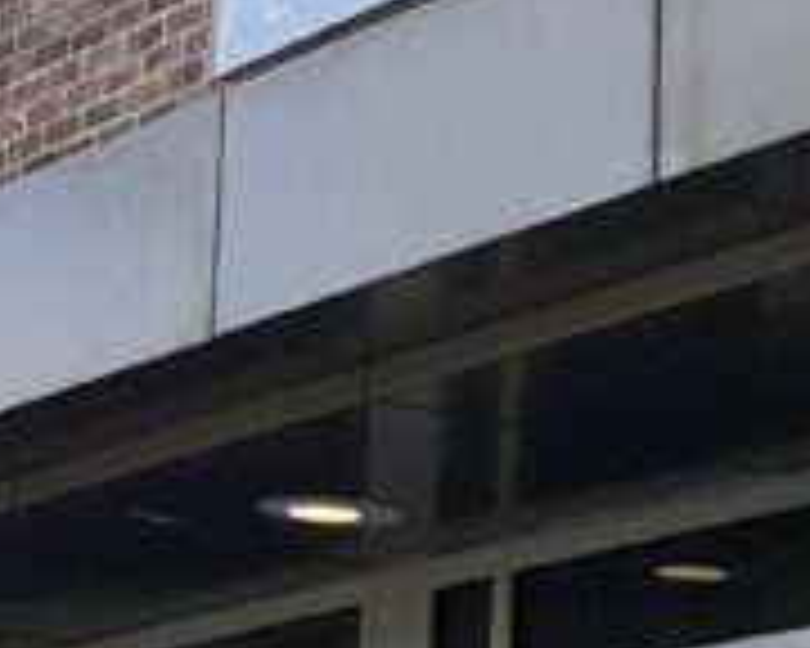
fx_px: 5202
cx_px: 68
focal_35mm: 217
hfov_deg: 8.9
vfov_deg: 6.9
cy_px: -598
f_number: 2
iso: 20
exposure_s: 1/1170
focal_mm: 6
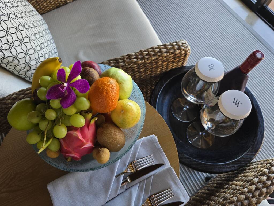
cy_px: 103
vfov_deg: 58.9
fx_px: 182
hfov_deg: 73.9
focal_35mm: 23
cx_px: 137
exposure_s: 1/180
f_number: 1.7
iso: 100
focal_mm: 6.3
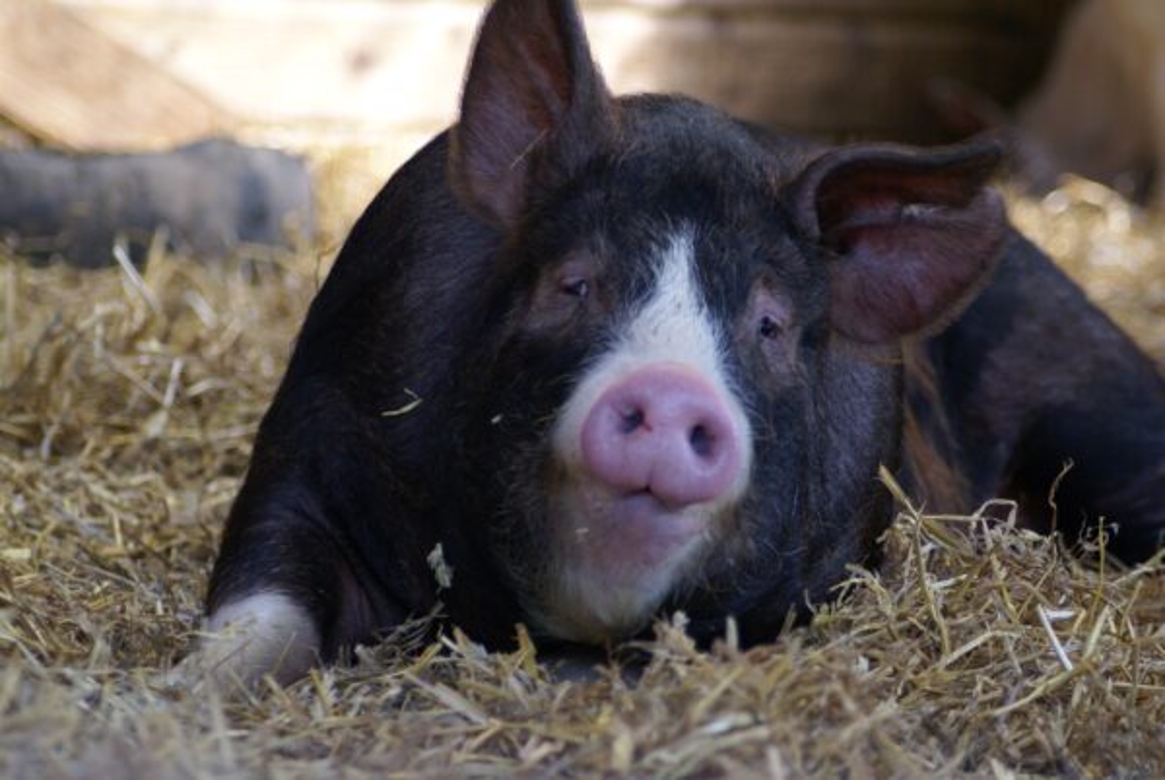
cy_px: 390
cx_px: 582
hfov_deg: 11.4
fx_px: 5834
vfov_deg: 7.7
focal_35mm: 180
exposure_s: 1/160
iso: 400
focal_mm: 120
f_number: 4
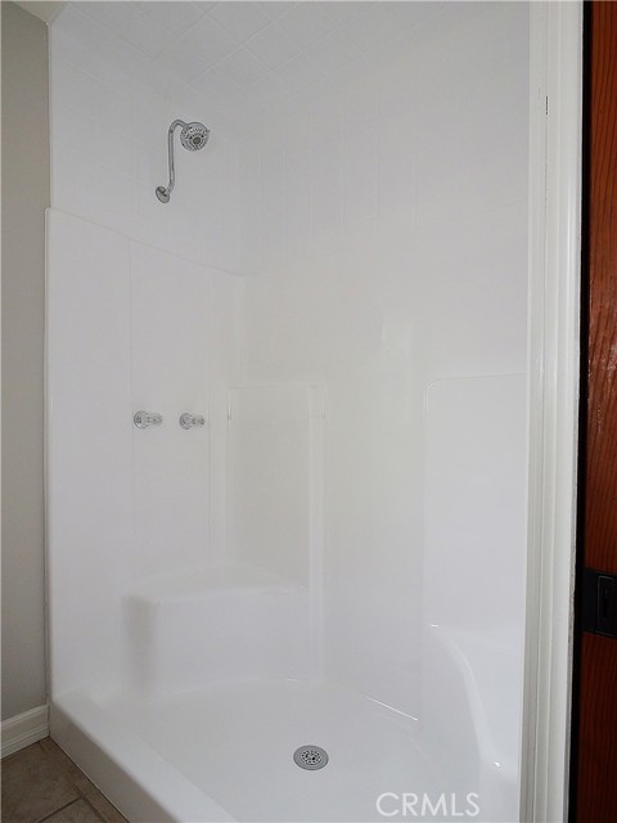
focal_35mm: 18
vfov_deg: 87.8
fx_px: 428
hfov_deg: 71.6
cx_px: 308
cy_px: 412
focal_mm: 9
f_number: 8
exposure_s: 1/200
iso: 1250
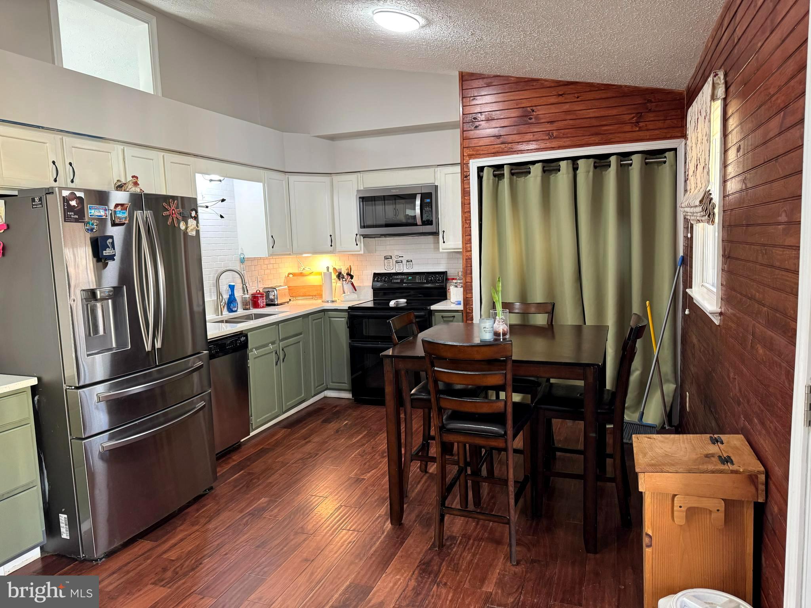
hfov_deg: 71.6
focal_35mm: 24
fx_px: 562
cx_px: 406
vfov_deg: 56.8
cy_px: 304
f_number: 1.78
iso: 250
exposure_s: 1/60
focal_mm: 6.76
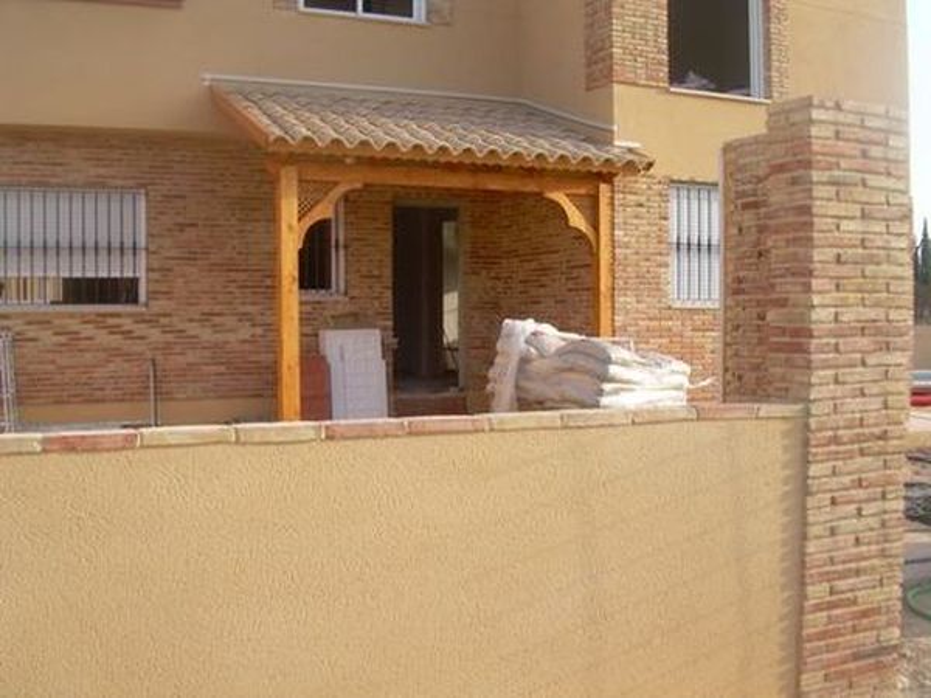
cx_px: 466
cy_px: 349
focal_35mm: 38
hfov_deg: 49.0
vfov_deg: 37.7
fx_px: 1022
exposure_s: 1/162
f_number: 4.6
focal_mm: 6.3
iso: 50
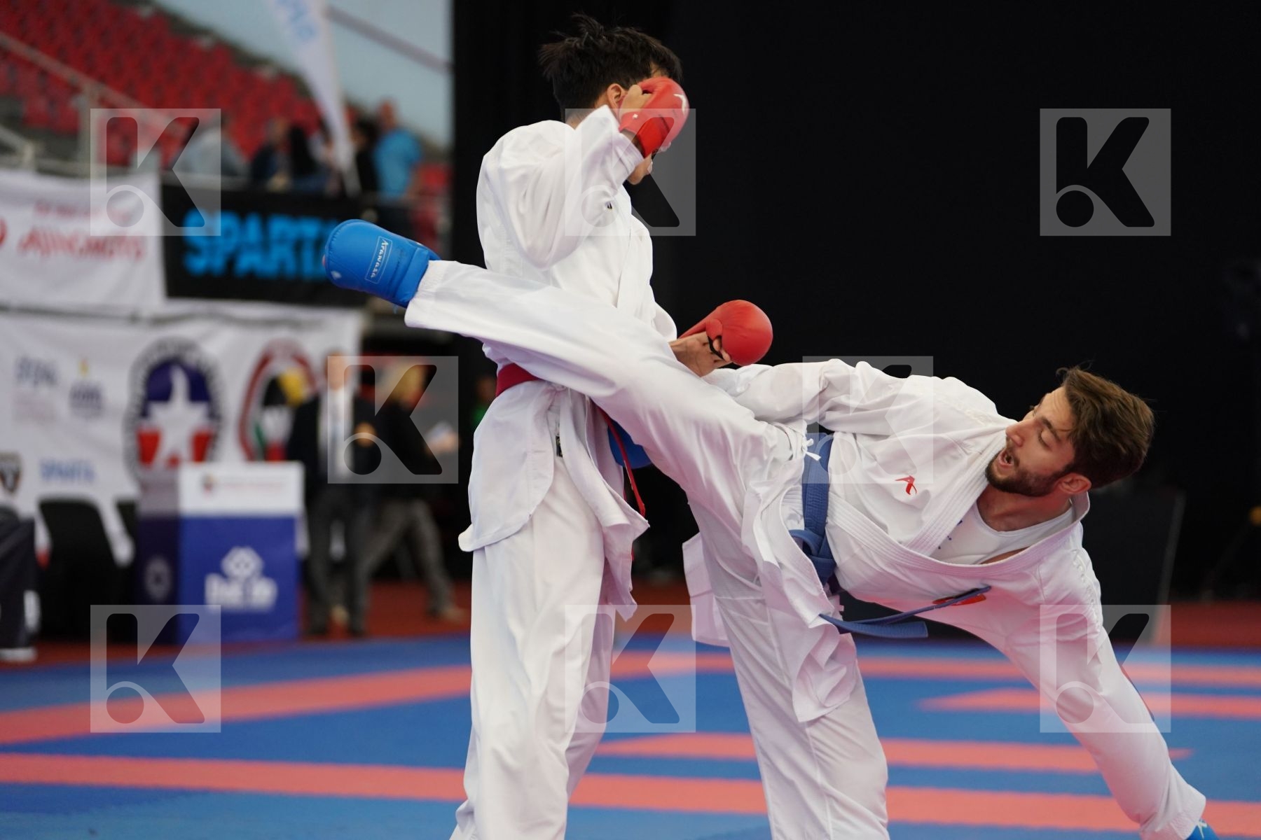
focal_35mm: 116
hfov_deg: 17.6
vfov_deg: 11.8
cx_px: 630
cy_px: 420
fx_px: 4063
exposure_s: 1/1000
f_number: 2.8
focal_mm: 116
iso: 2500
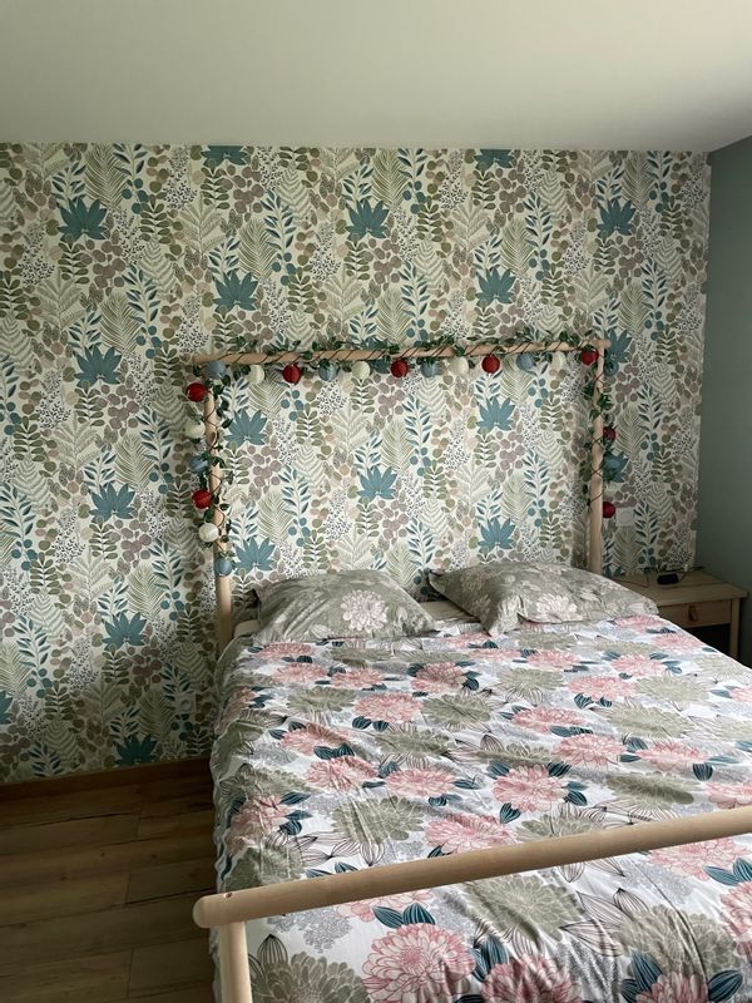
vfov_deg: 67.3
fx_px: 753
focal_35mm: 26
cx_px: 376
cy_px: 502
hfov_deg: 53.1
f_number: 1.6
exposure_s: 1/91
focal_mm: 4.2
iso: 125
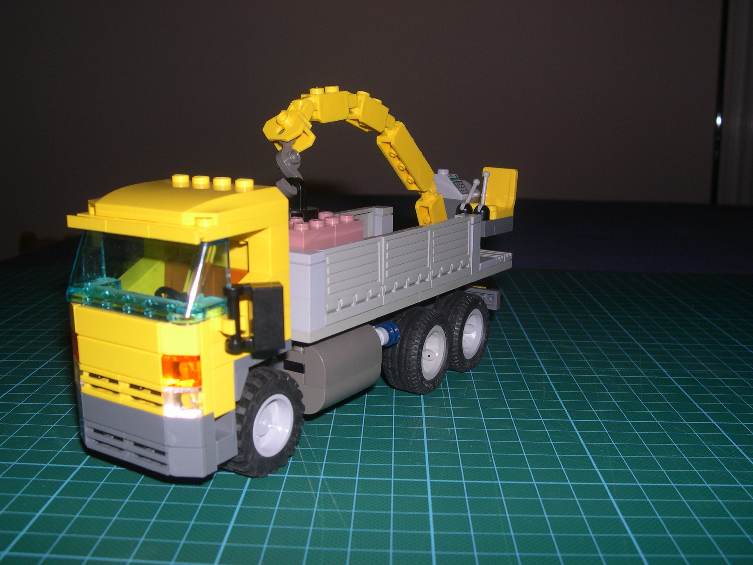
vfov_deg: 37.7
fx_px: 827
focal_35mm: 38
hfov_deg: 49.0
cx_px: 376
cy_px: 282
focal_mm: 8
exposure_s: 1/60
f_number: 7.6
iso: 100
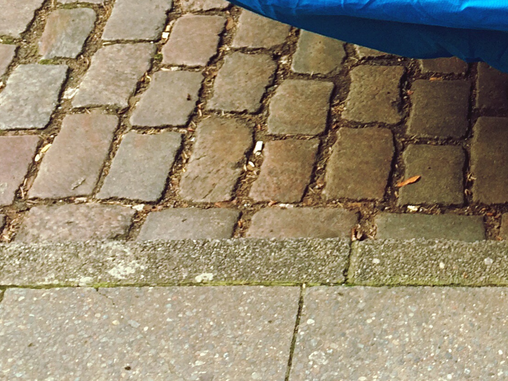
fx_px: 1247
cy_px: -42
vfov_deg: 16.8
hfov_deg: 22.0
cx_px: 528
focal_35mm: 85
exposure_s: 1/123
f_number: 2.2
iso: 32
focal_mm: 4.15
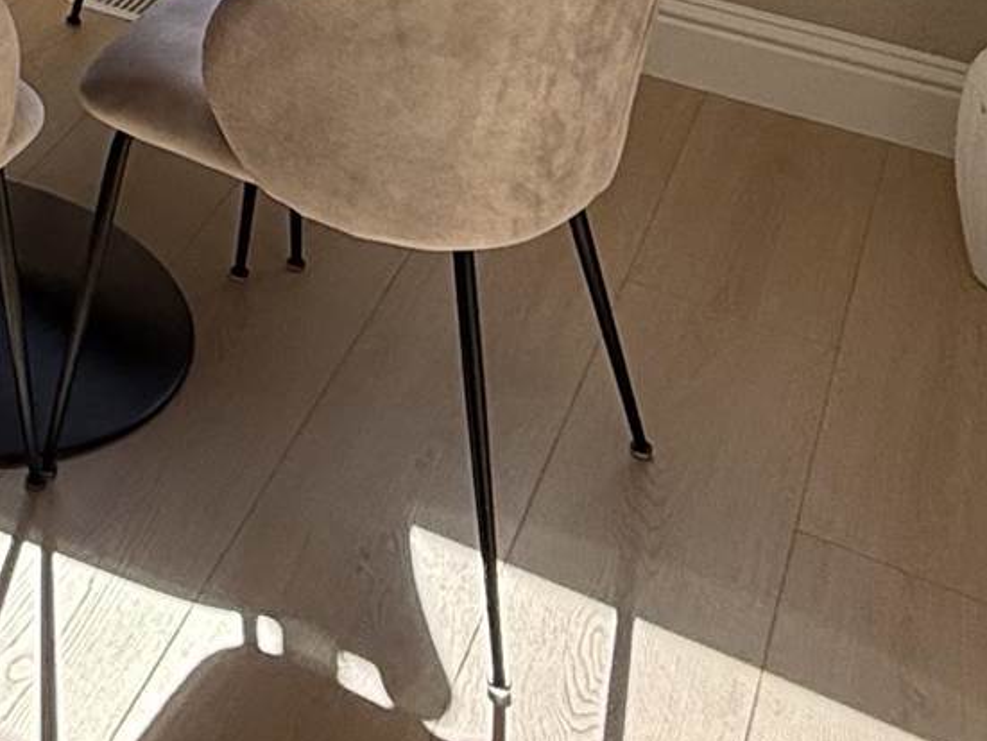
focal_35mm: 78
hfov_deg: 22.4
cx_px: -301
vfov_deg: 15.3
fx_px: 2225
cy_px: -739
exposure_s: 1/514
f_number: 2.2
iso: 64
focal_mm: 2.22
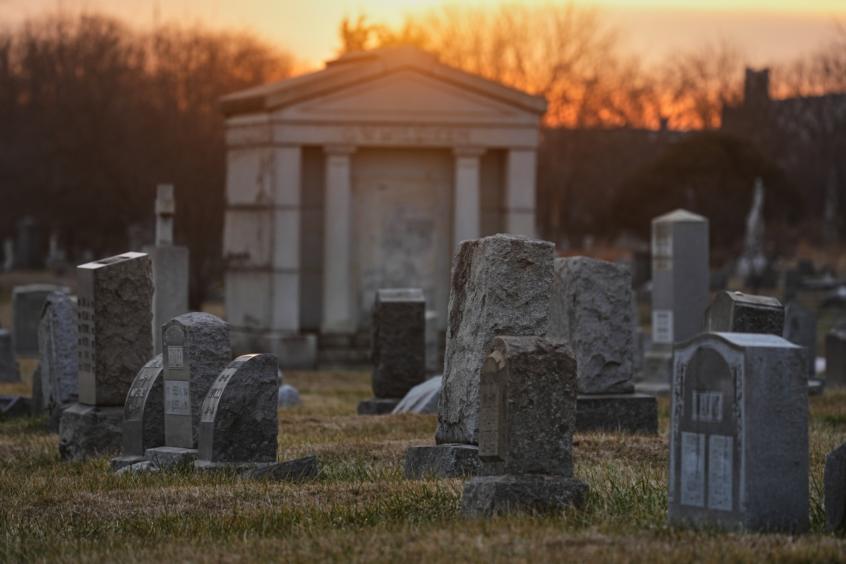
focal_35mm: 285
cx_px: 423
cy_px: 282
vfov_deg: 4.8
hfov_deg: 7.2
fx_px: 6697
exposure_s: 1/250
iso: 320
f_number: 5.6
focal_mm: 285
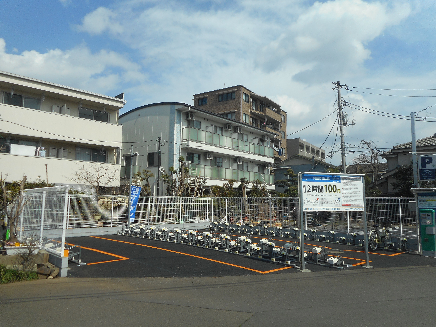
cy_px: 164
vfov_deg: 54.9
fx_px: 315
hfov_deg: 69.4
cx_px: 218
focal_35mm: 25
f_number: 10.5
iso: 80
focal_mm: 4.5
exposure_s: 1/200
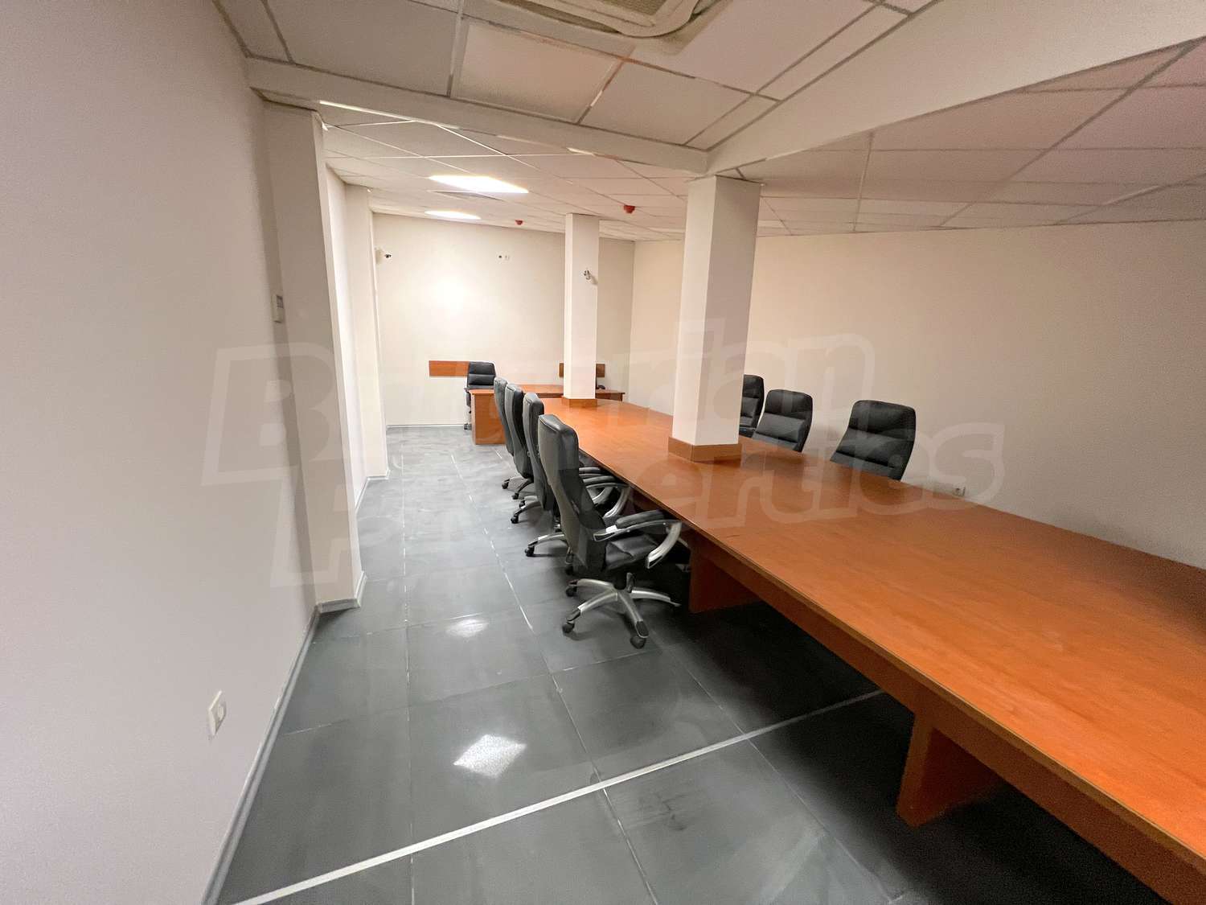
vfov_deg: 89.9
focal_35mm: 13
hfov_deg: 106.2
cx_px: 603
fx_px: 453
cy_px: 452
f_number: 1.8
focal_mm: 1.57
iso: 250
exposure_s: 1/50
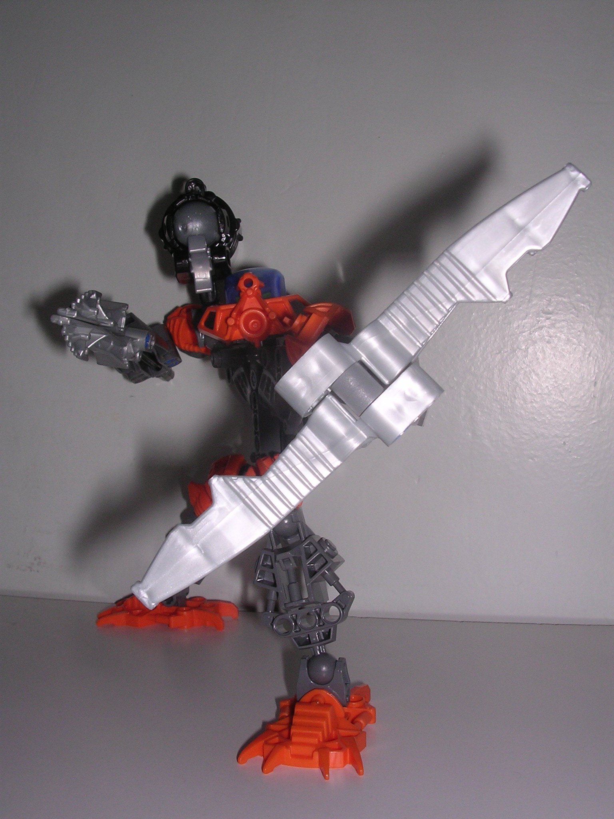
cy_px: 410
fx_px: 899
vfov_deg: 49.0
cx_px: 307
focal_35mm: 38
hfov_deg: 37.7
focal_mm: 5.8
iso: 100
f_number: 5.6
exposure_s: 1/60.1
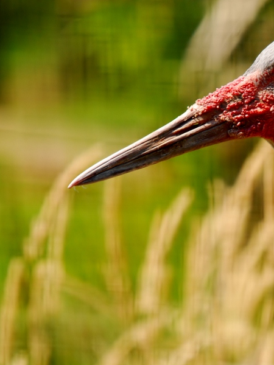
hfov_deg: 2.1
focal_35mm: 693
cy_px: 182
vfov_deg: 2.9
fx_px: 7314
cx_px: 259
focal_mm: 320
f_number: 6.3
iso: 400
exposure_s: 1/500
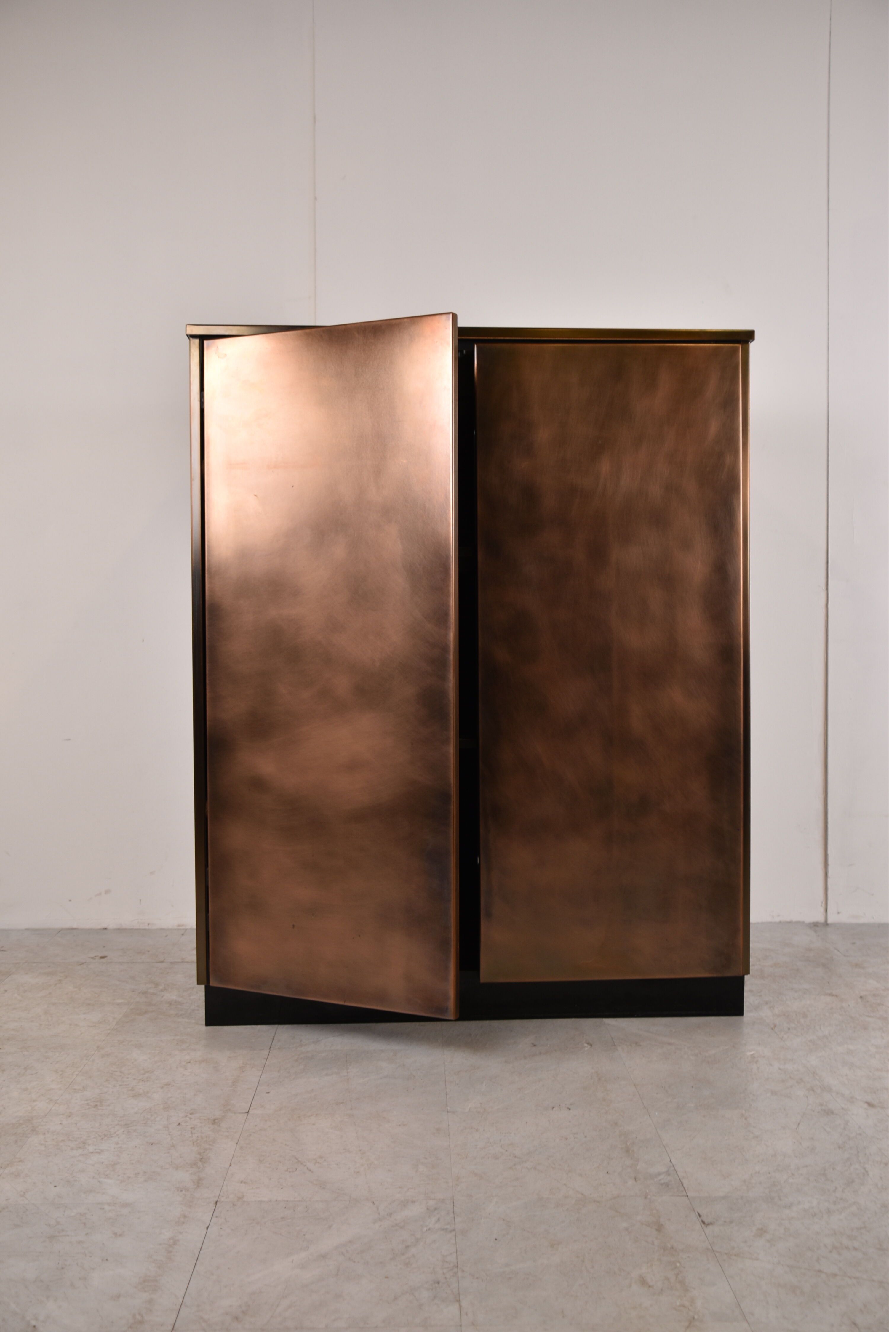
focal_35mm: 36
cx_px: 444
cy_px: 666
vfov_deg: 53.1
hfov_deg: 36.9
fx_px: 1333
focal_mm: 24
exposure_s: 1/30
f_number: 3.8
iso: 200
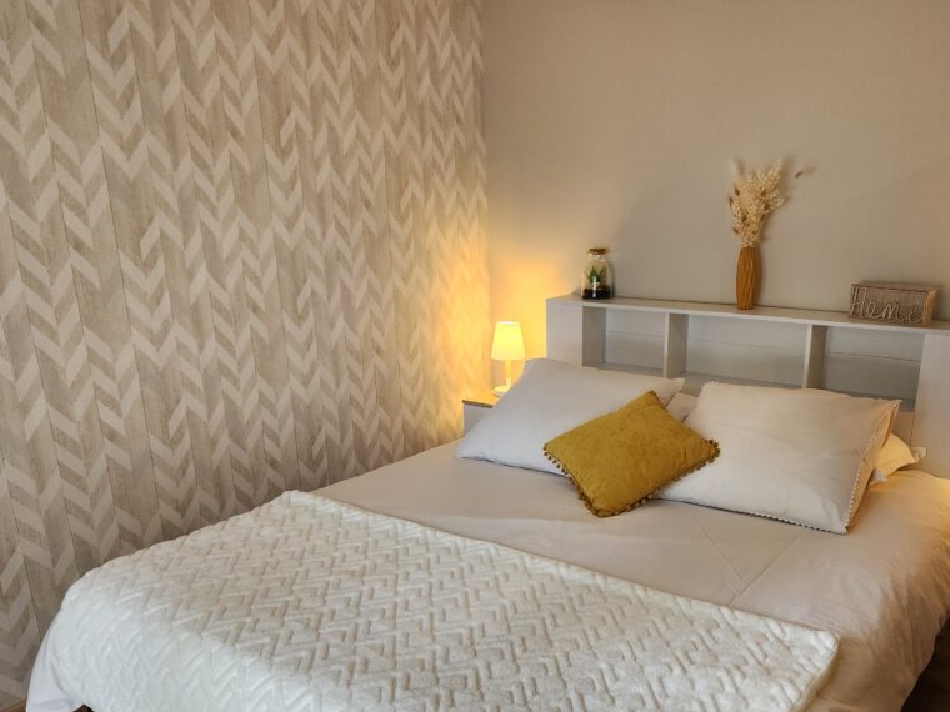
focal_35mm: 31
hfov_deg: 58.1
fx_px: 851
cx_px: 551
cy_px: 478
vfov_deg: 44.7
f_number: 1.8
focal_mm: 6.4
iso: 200
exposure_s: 1/120
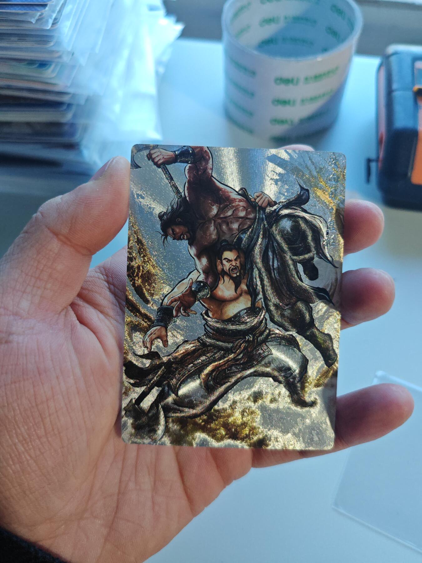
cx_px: 211
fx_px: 423
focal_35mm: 26
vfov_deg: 67.3
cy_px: 282
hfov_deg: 53.1
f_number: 1.6
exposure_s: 1/100
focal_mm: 5.4
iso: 250
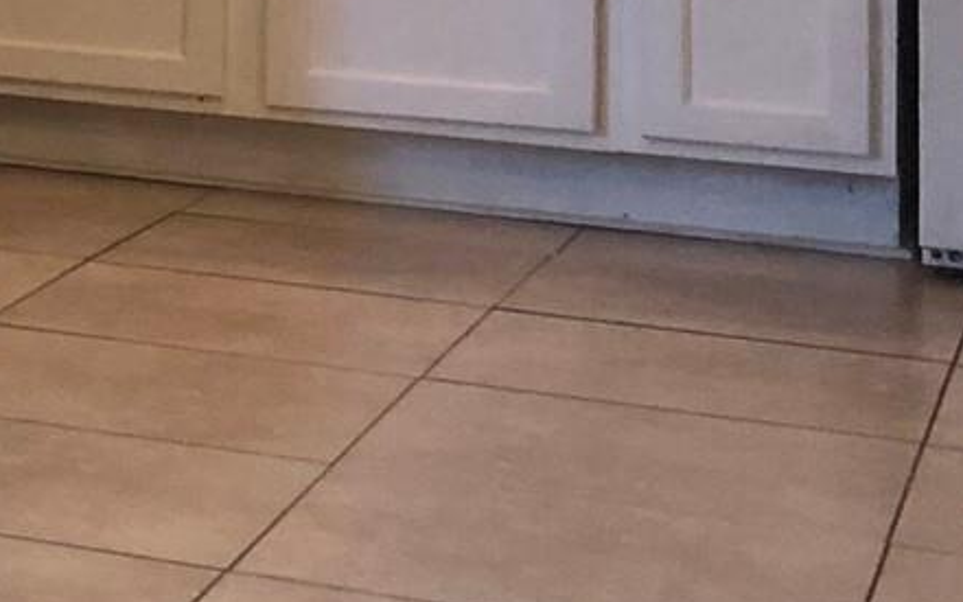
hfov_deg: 12.6
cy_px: -455
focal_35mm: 138
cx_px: -1180
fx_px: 3622
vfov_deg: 9.1
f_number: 1.8
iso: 40
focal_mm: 3.99
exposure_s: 1/30
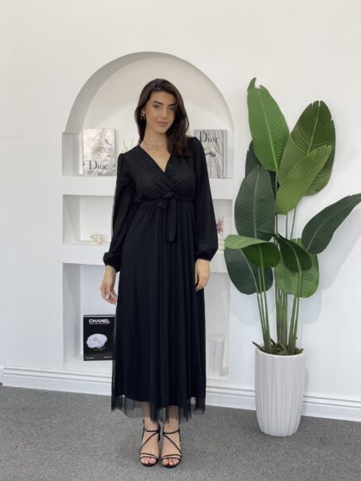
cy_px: 237
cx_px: 180
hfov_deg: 27.5
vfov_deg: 36.2
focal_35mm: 53
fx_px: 737
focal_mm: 6
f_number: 2
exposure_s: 1/100
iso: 80
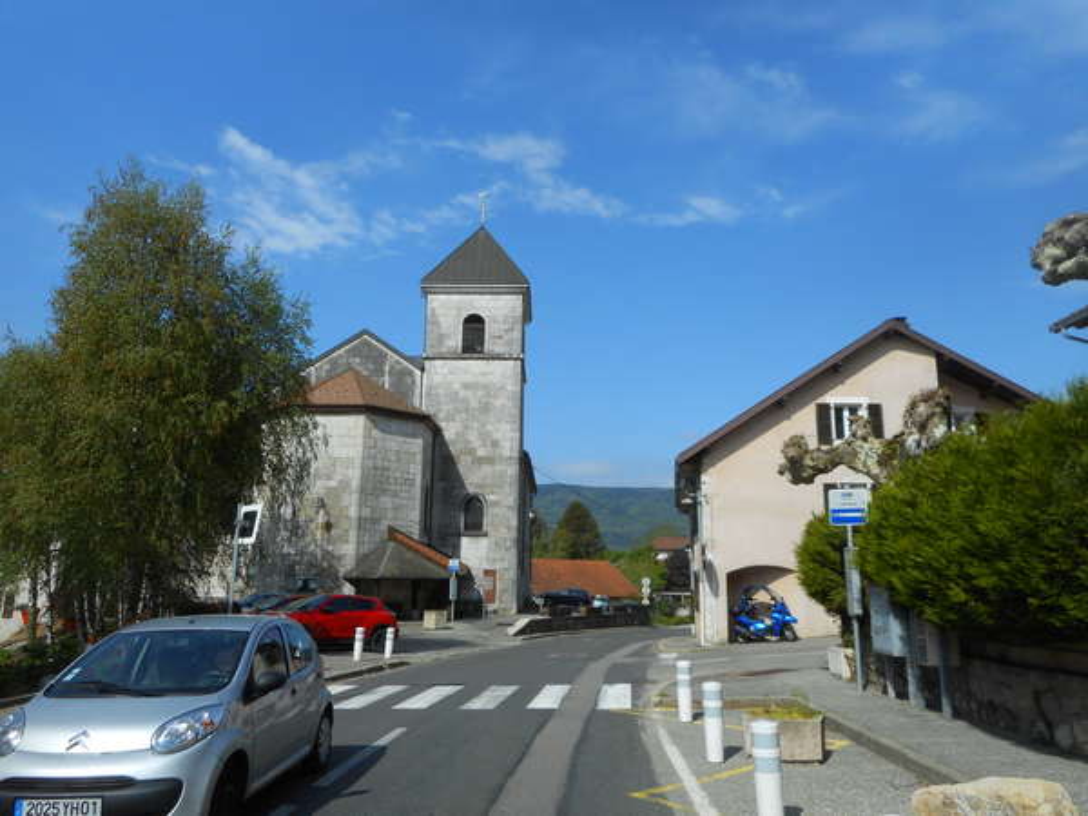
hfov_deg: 69.4
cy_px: 408
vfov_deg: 54.9
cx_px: 544
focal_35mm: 25
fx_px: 786
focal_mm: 4.5
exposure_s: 1/1000
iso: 80
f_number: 3.7
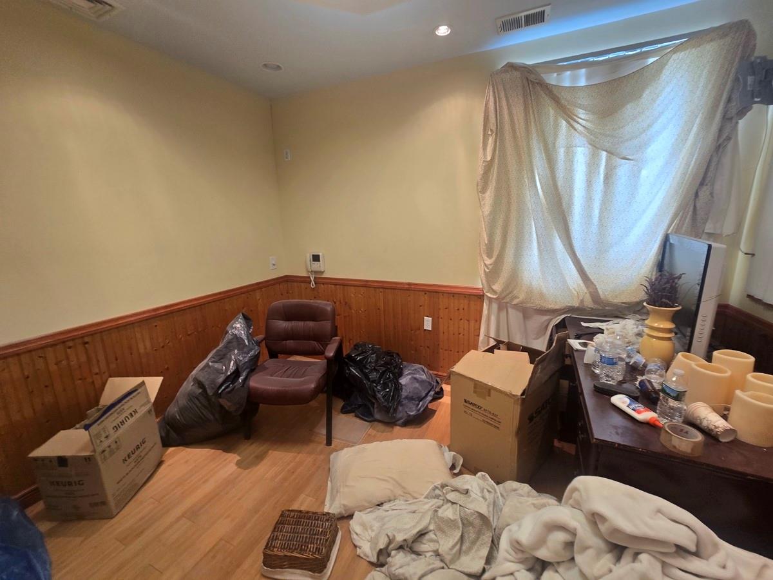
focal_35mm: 13
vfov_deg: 89.9
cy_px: 290
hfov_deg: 106.2
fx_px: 290
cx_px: 386
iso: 125
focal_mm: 2.2
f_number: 2.2
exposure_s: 1/60
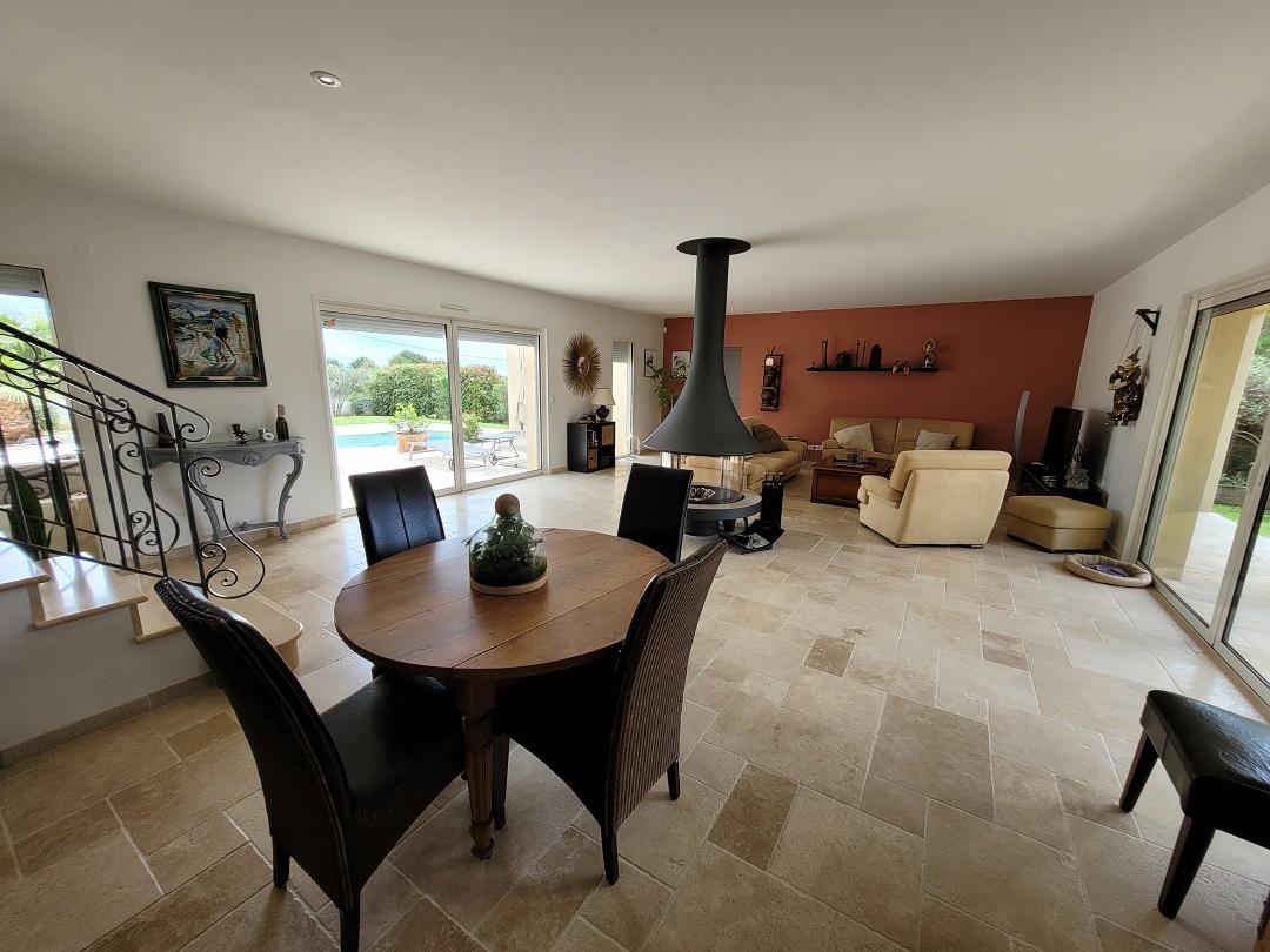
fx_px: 477
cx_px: 635
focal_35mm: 13
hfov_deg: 106.2
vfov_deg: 89.9
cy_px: 476
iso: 40
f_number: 2.2
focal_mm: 1.74
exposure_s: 1/147
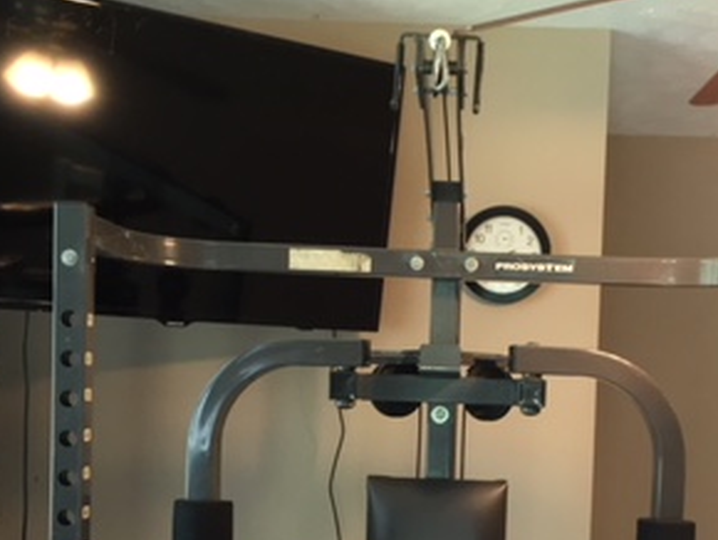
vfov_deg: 22.4
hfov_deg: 30.0
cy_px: 493
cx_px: 498
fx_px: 1329
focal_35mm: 64
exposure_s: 1/30
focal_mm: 4.15
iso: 125
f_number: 2.2
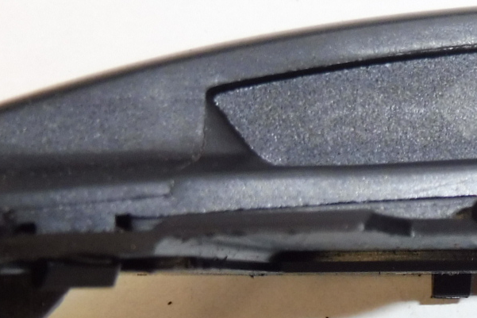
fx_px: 1126
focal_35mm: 85
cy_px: 266
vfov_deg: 15.9
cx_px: 611
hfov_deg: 21.7
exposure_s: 1/60
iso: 200
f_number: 3.5
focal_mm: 4.3
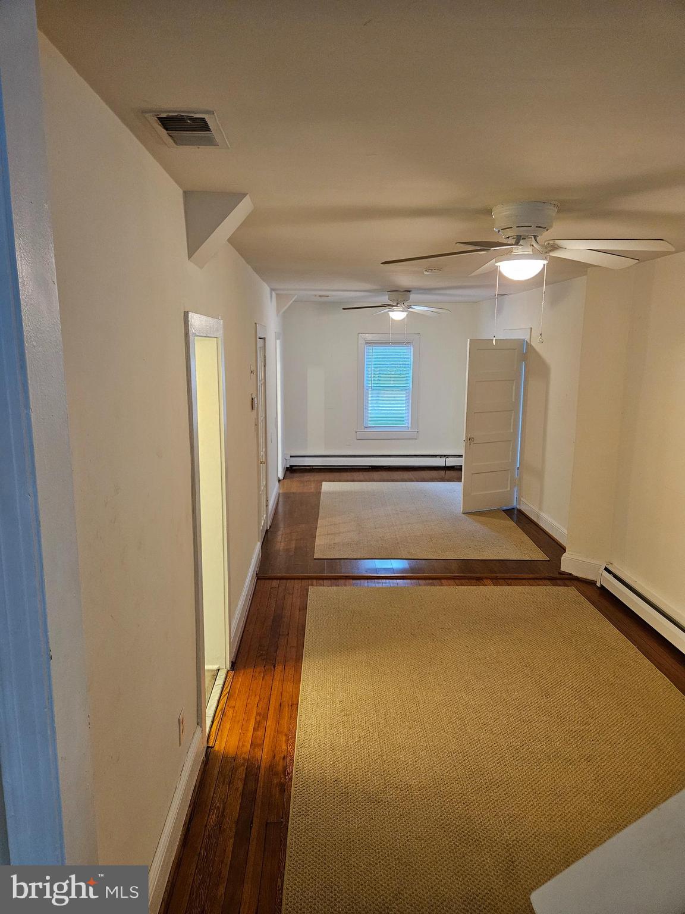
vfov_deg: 73.9
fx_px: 607
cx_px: 342
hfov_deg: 58.9
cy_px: 457
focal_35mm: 23
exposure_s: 1/60
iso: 640
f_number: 1.8
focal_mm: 5.4
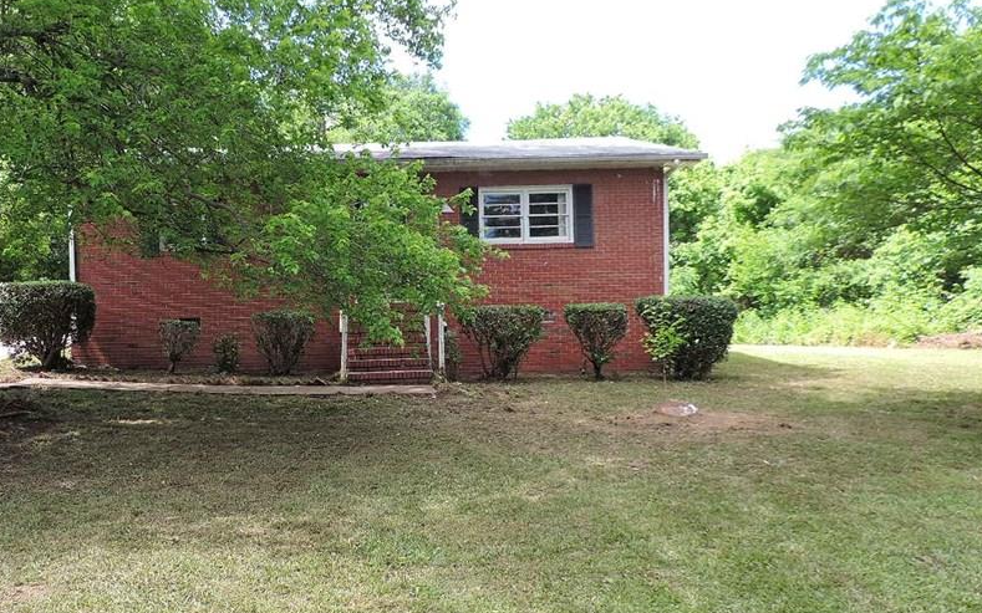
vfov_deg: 38.3
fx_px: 883
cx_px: 350
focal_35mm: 33
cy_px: 323
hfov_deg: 57.2
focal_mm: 4.3
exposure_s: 1/200
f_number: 3
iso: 80
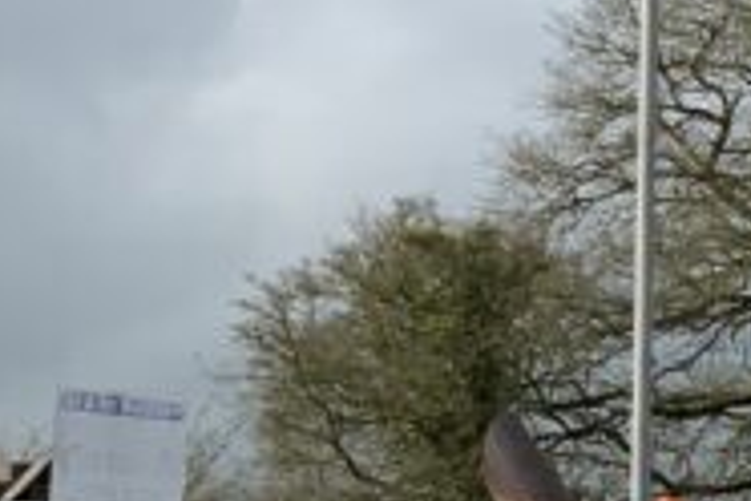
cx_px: 1958
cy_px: 190
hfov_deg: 10.3
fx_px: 3463
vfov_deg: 8.3
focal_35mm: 166
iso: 16
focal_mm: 3
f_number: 1.8
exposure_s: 1/1195
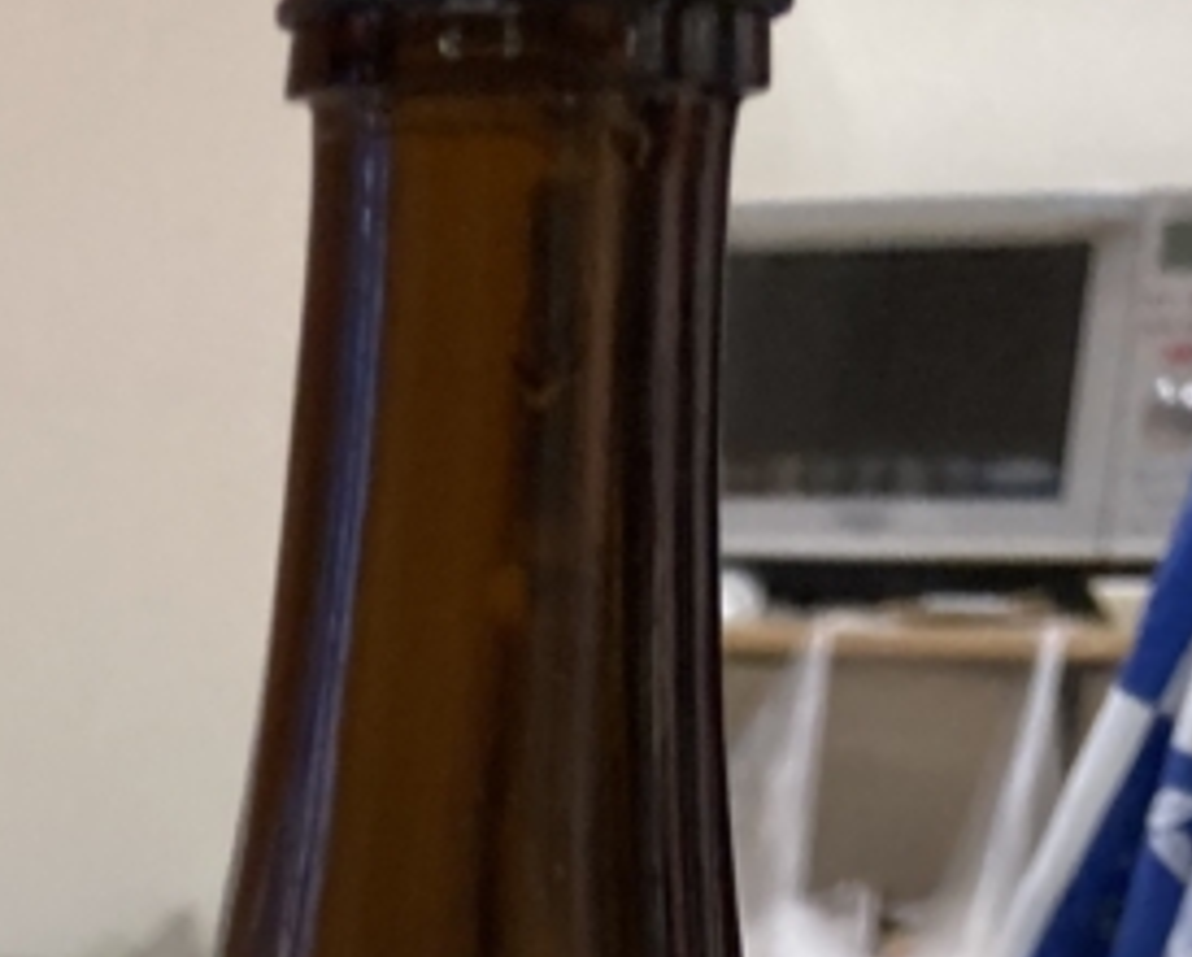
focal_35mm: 102
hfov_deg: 17.7
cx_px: -318
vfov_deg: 13.1
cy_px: 1901
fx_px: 3604
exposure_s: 1/50
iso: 125
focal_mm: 3.99
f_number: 1.8
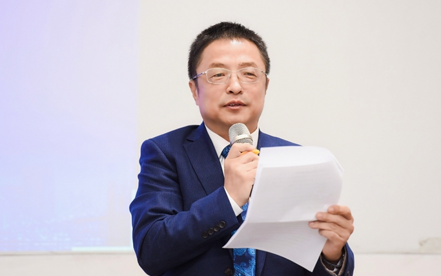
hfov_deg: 8.8
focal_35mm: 239
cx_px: 225
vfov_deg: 5.5
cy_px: 125
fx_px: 2873
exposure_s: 1/250
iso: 2000
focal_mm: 200
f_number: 4
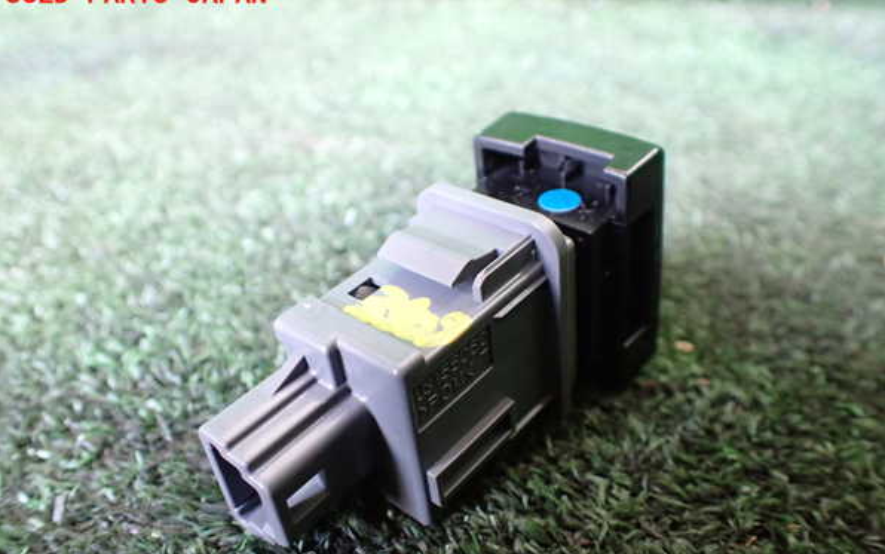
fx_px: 772
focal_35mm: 32
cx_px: 442
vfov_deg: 39.4
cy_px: 309
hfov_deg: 59.6
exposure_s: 1/30
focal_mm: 5.4
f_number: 2.3
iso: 800
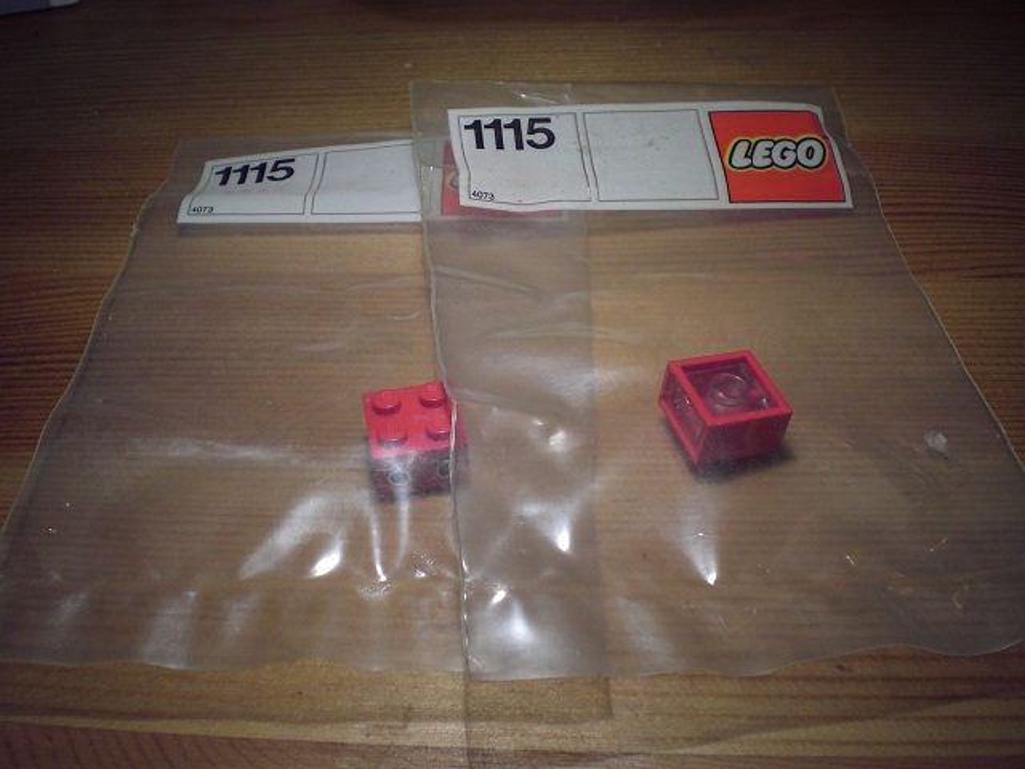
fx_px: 1125
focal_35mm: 38
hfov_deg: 49.0
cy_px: 384
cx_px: 512
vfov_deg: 37.7
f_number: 3.1
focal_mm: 6.3
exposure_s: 1/60
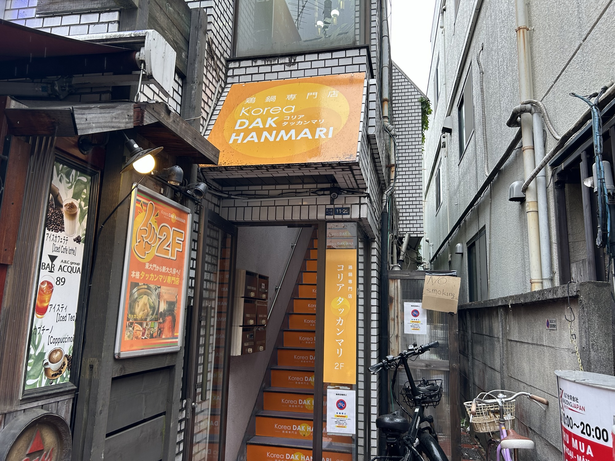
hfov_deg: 67.3
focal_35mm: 26
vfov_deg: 53.1
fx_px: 462
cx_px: 308
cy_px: 230
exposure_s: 1/180
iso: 40
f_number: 1.5
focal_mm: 5.7
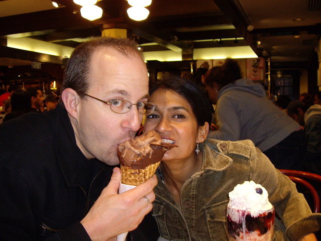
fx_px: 352
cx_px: 160
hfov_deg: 49.0
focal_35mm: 38
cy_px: 120
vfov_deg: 37.7
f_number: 2.7
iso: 200
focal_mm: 6.2
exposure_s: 1/40
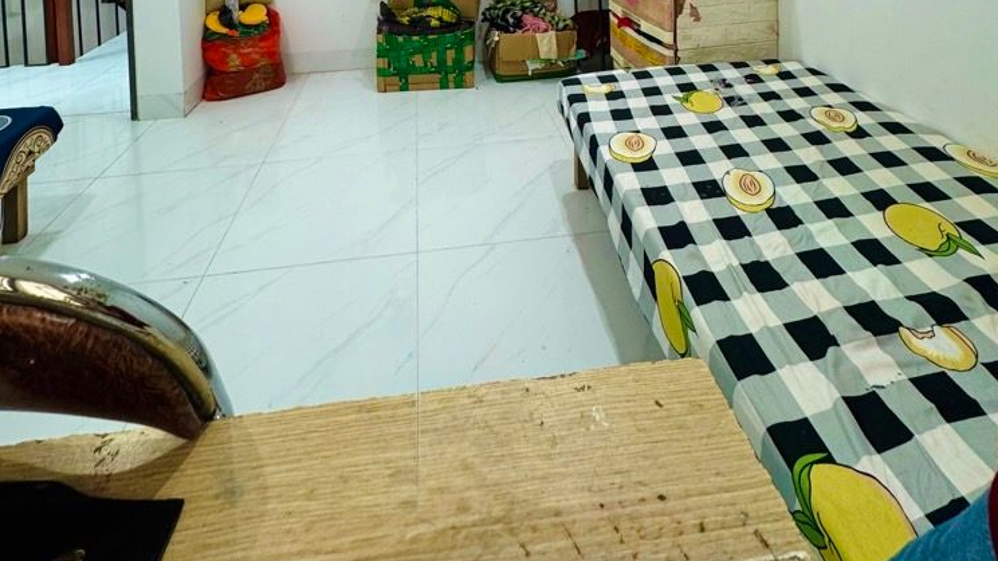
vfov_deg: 39.0
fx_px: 556
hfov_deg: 83.8
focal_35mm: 21
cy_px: -113
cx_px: 486
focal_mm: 2.22
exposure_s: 1/100
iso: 160
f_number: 2.2
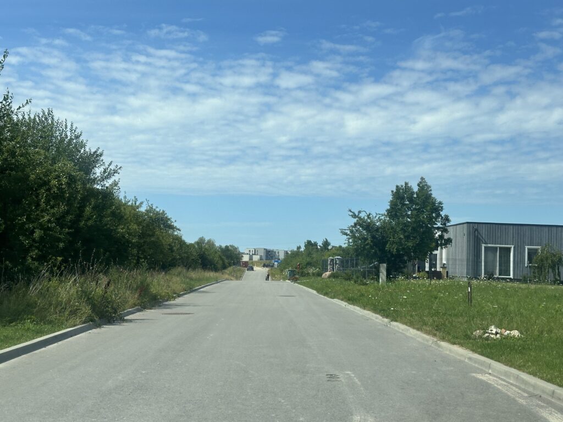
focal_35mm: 48
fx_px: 781
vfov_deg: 30.3
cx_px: 282
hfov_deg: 39.7
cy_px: 211
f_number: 1.78
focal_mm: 6.86
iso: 64
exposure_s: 1/4785
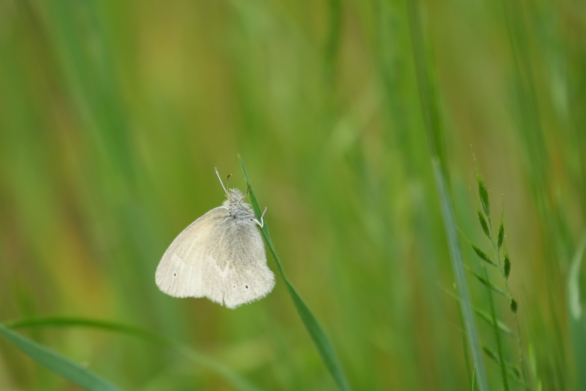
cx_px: 240
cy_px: 228
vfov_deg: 3.6
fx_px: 6185
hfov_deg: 5.4
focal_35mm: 380
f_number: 7.1
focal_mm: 300
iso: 1000
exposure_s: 1/800
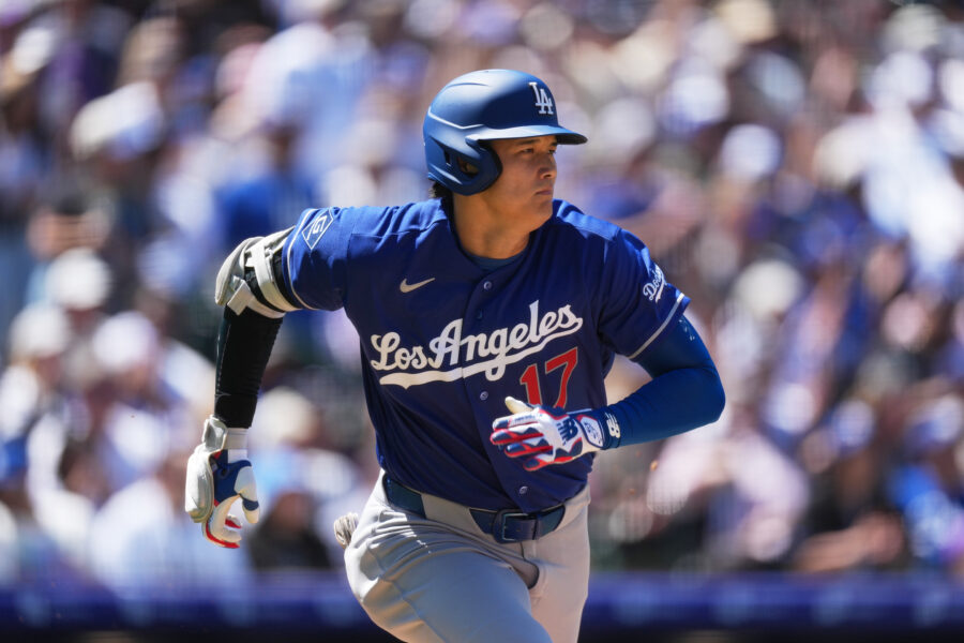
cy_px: 322
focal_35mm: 600
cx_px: 482
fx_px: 16065
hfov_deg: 3.4
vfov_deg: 2.3
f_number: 4
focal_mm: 600
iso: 400
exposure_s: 1/2000
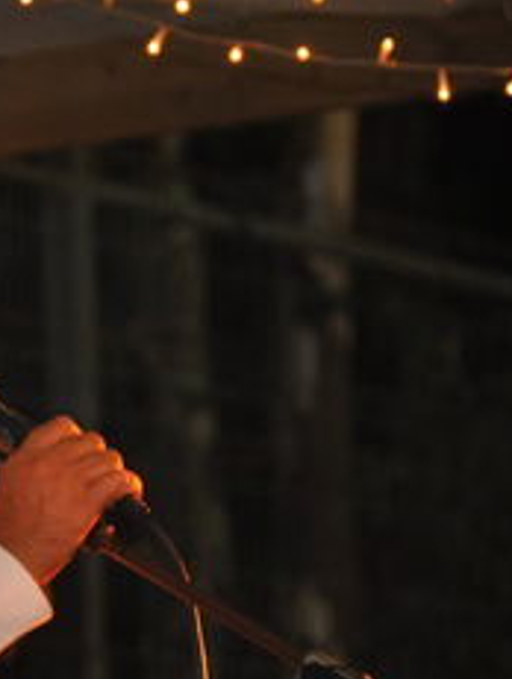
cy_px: 316
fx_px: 8319
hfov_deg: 3.5
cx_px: -38
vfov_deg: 4.7
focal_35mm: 423
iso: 800
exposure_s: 1/60
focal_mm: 170
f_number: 5.6
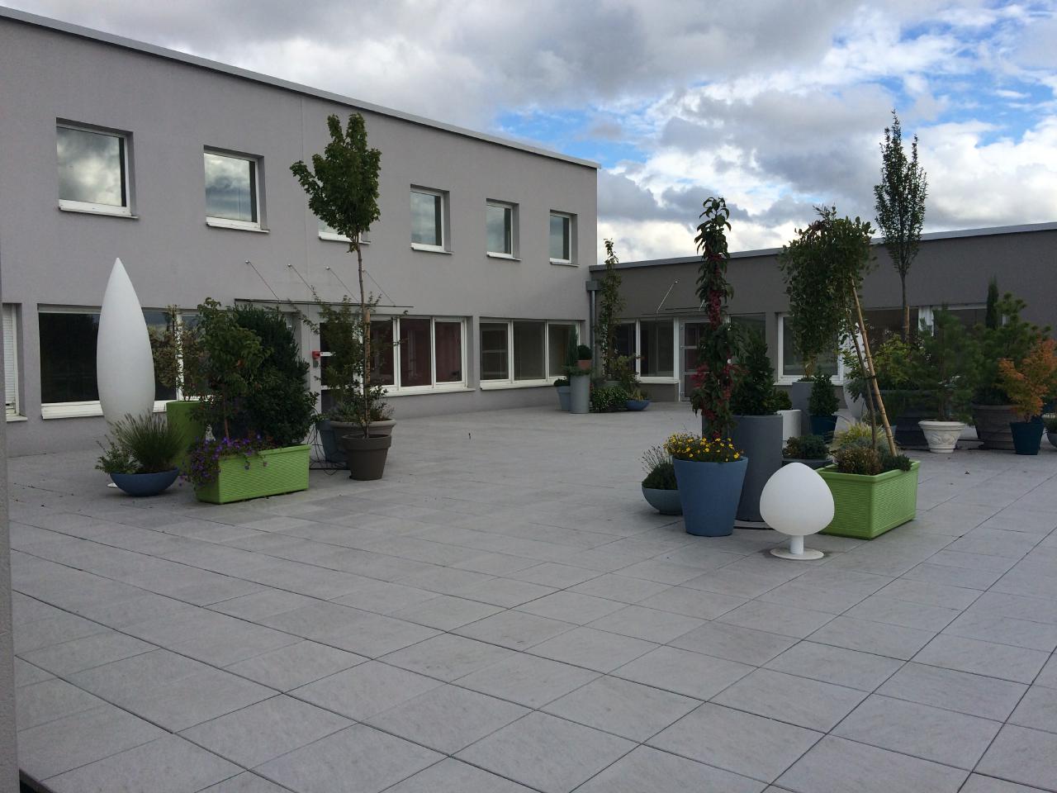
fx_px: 886
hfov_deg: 61.7
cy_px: 396
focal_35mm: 29
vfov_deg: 48.2
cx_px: 528
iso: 32
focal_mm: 4.15
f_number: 2.2
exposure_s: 1/2053
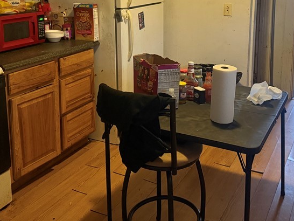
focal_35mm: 45
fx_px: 382
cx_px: 163
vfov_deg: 31.4
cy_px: 45
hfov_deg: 42.0
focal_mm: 6.76
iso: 800
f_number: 1.78
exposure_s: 1/40
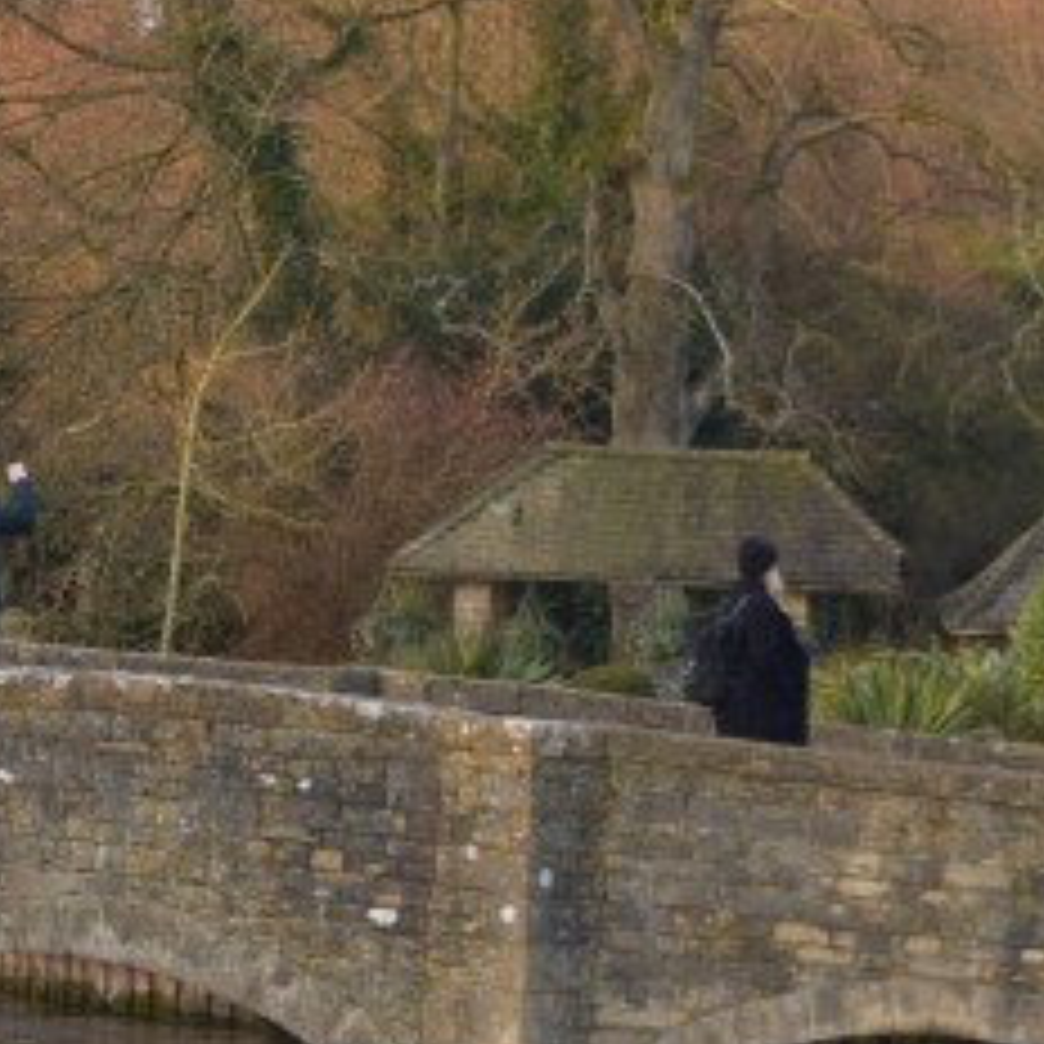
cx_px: 45
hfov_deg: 10.3
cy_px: 688
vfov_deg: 10.3
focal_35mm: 169
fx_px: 5767
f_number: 4.2
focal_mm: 30
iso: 200
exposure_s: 1/125
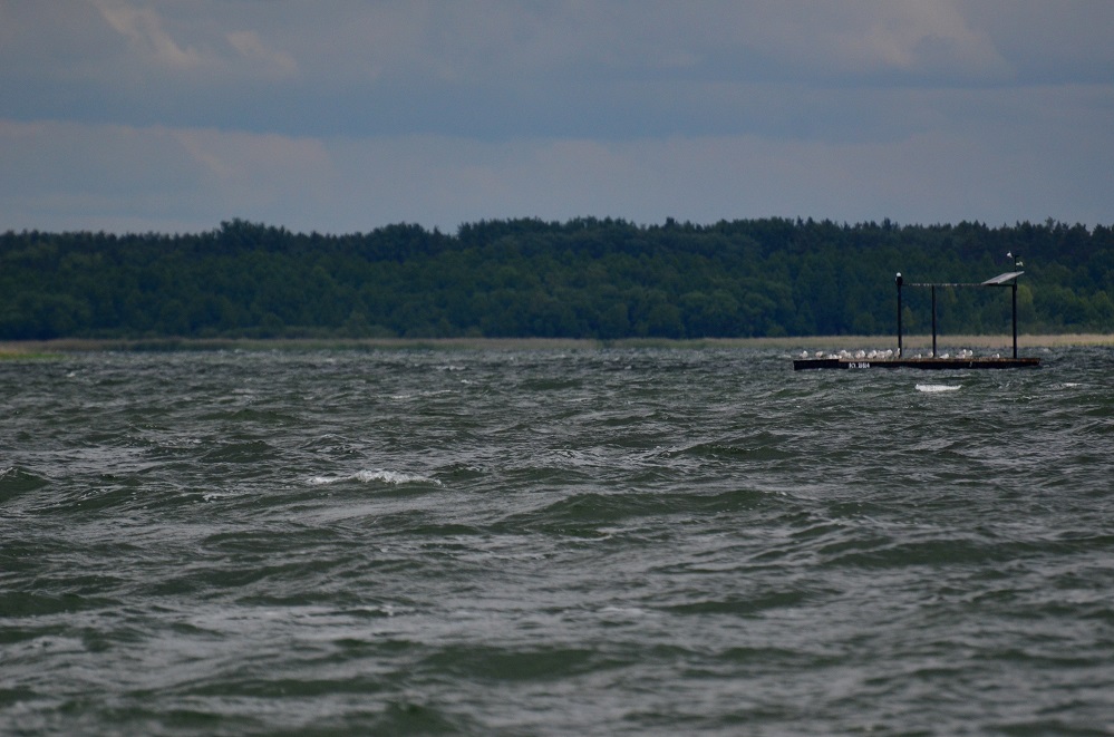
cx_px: 557
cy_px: 368
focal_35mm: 450
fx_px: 13892
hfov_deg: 4.6
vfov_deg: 3.0
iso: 720
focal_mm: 300
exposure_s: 1/8000
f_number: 5.6
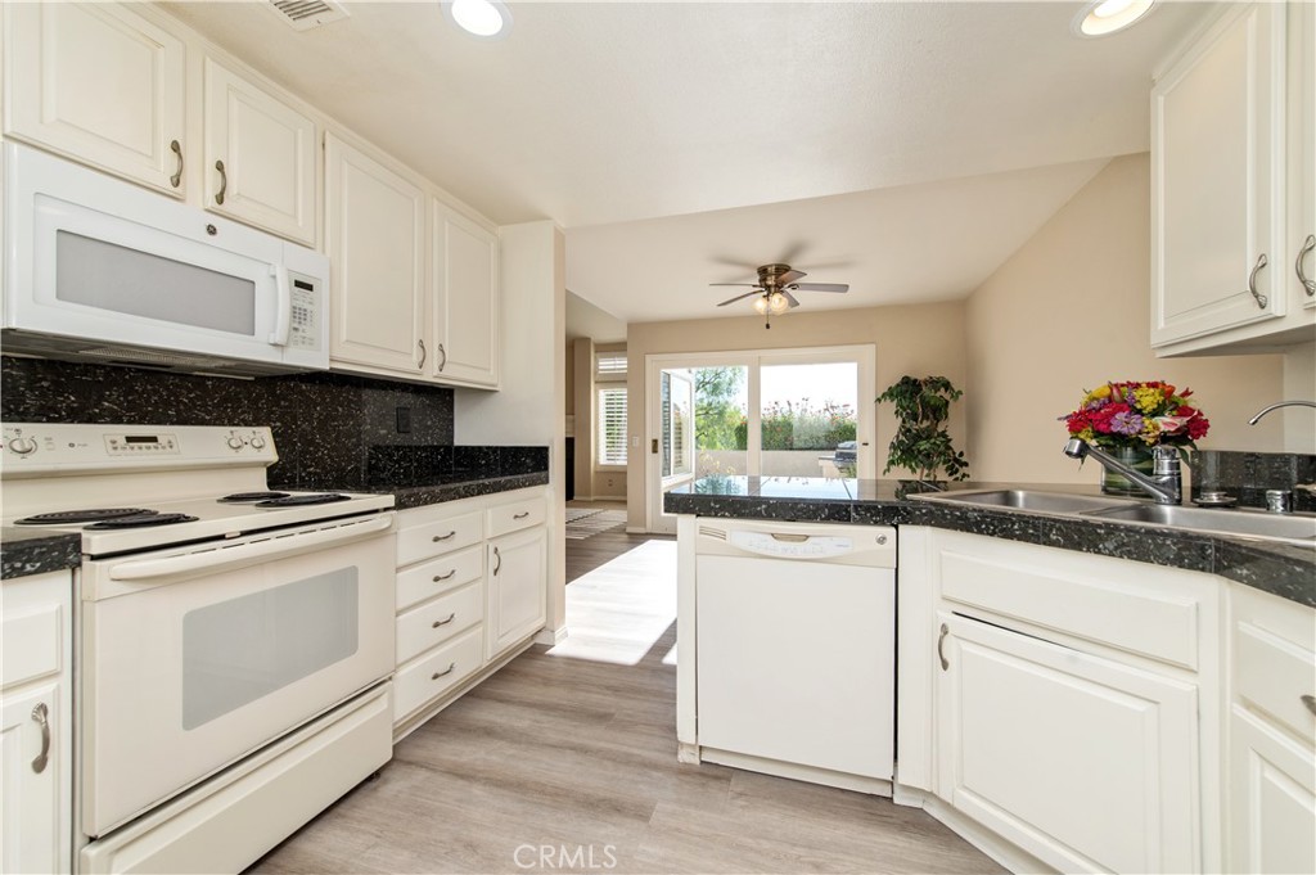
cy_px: 438
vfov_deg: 81.1
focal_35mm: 14
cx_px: 658
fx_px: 511
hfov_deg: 104.3
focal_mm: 14
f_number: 6.3
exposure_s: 1/160
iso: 100
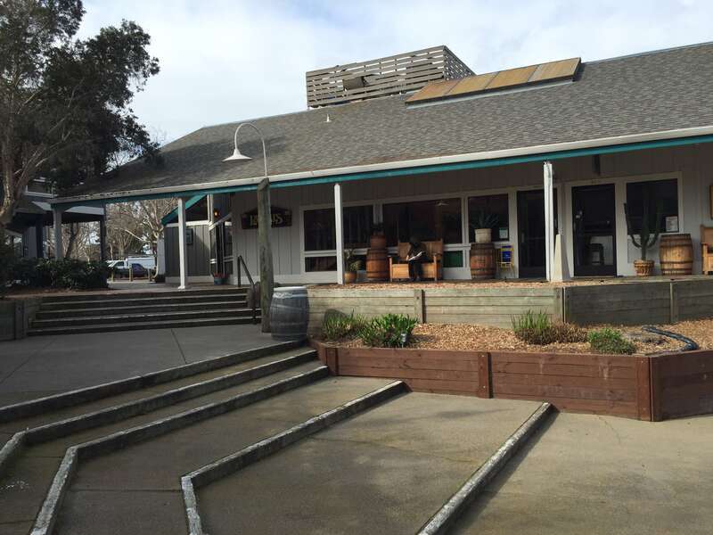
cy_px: 268
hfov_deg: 61.7
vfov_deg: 48.2
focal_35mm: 29
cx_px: 356
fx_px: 597
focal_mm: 4.15
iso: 32
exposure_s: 1/1464
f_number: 2.2
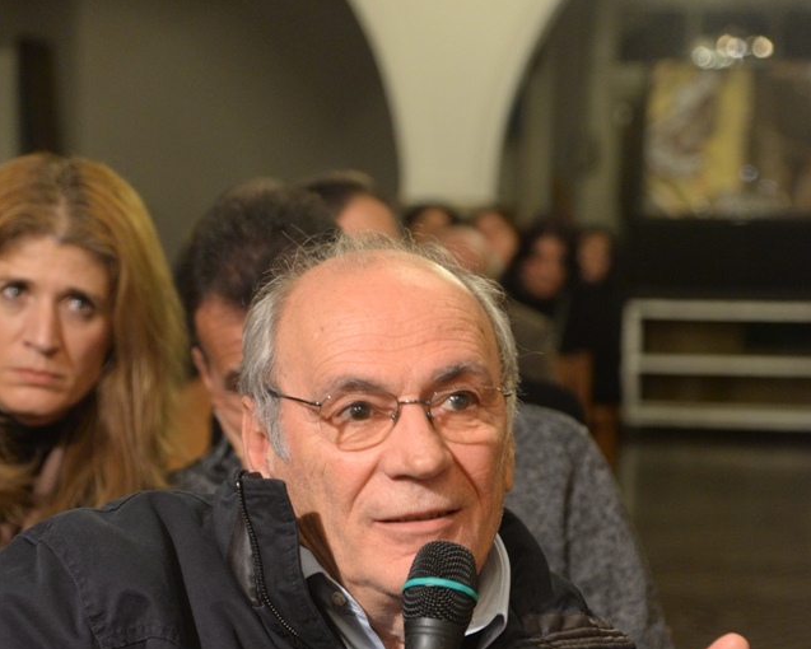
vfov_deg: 13.2
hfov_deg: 16.6
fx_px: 2785
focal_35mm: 116
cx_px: 406
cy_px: 545
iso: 3200
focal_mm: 82
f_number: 5
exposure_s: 1/30
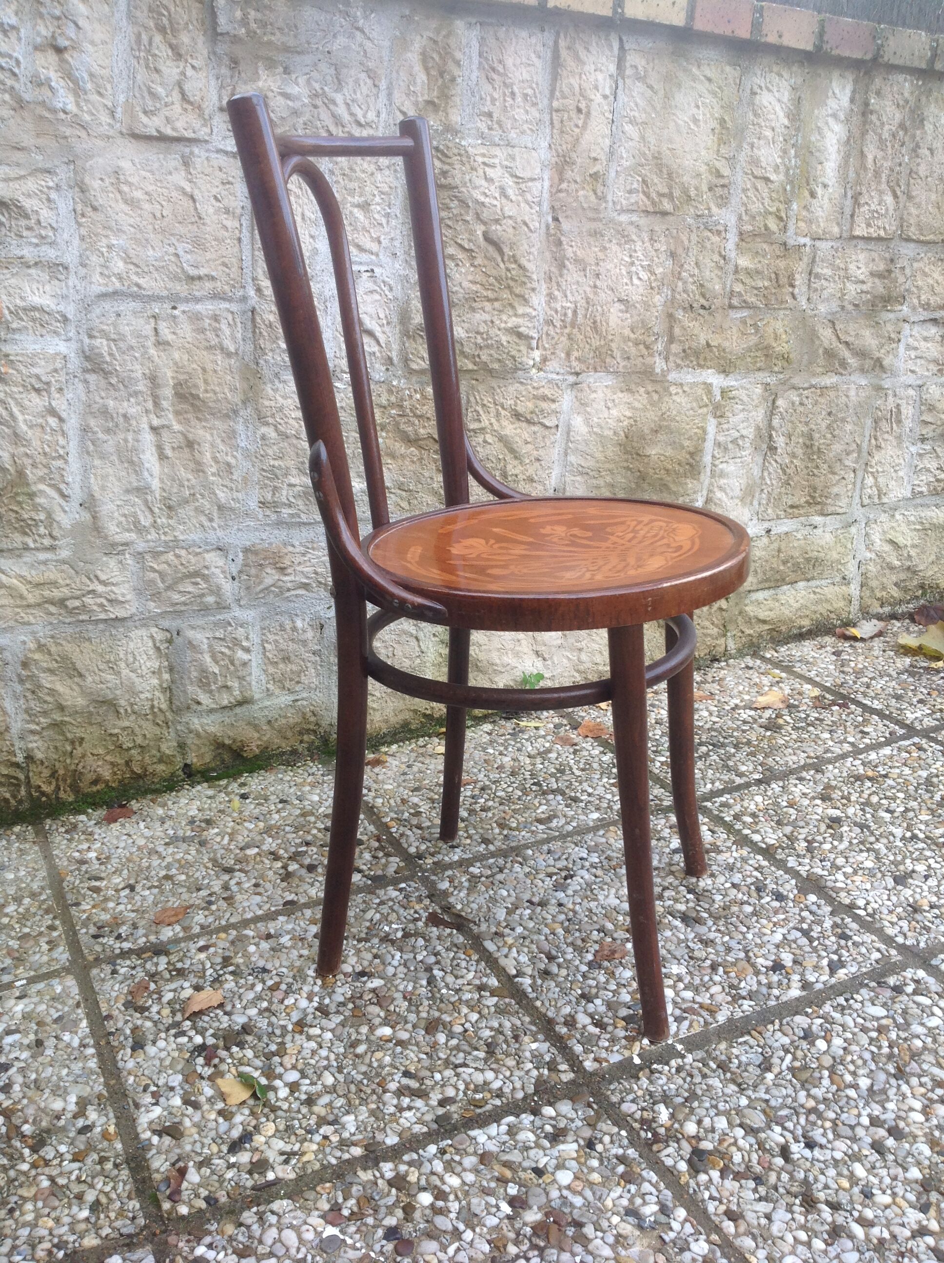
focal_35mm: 35
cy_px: 632
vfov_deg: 52.7
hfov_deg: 40.6
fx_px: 1276
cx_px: 472
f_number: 2.4
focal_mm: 4.28
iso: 50
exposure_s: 1/157
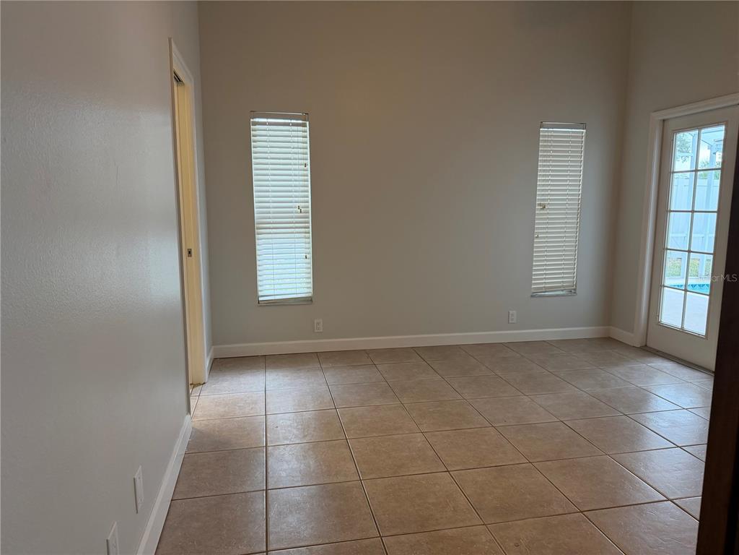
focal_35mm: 24
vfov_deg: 56.8
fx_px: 512
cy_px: 278
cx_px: 370
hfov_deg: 71.6
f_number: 1.78
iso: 200
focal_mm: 6.76
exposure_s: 1/120
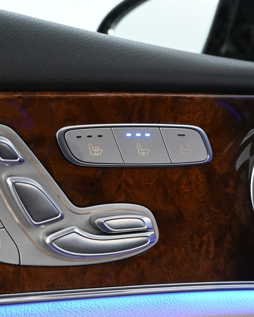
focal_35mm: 43
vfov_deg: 42.9
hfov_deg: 34.8
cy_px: 160
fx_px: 404
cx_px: 144
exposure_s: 1/80
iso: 5000
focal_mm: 20
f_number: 4.5
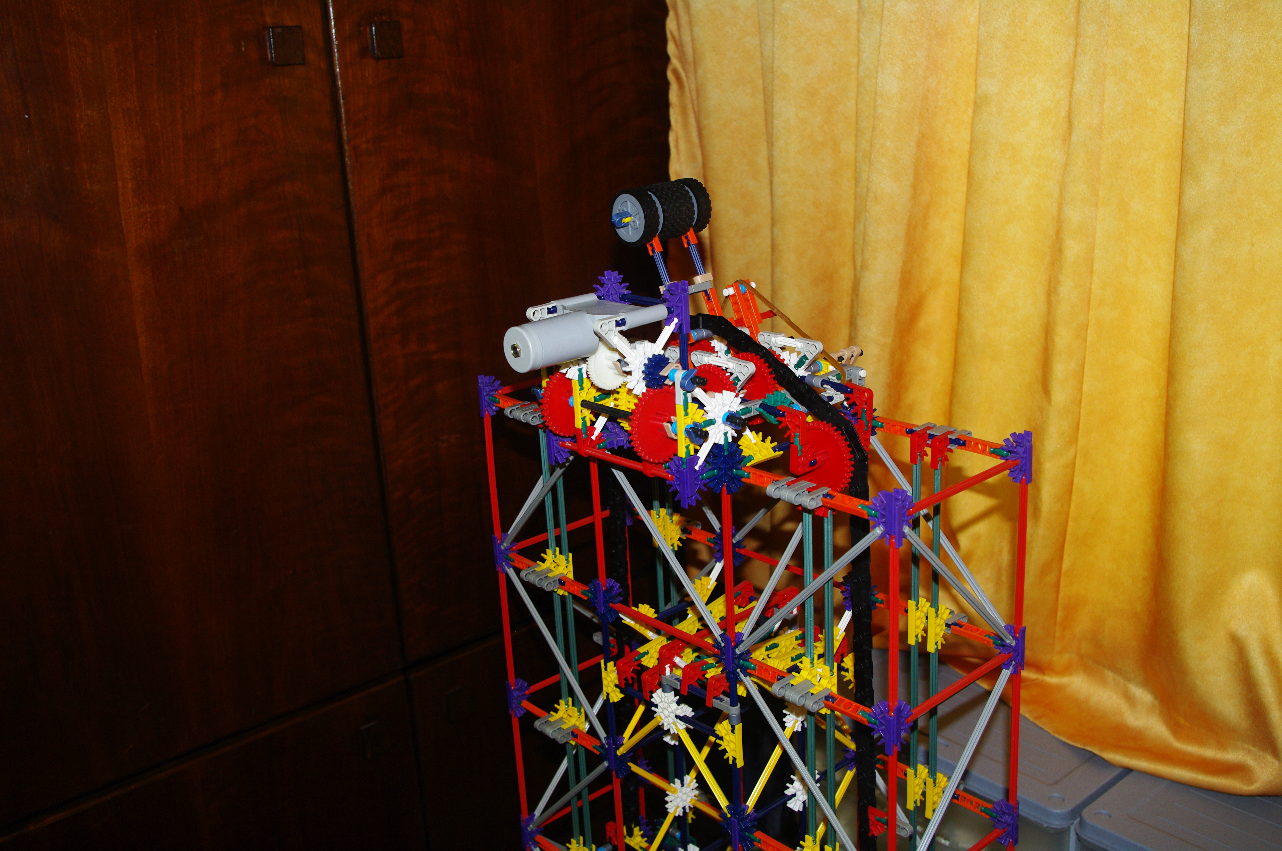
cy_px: 426
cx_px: 641
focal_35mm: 35
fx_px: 1234
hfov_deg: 54.9
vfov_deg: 38.1
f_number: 4.5
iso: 400
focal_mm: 23.13
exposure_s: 1/45
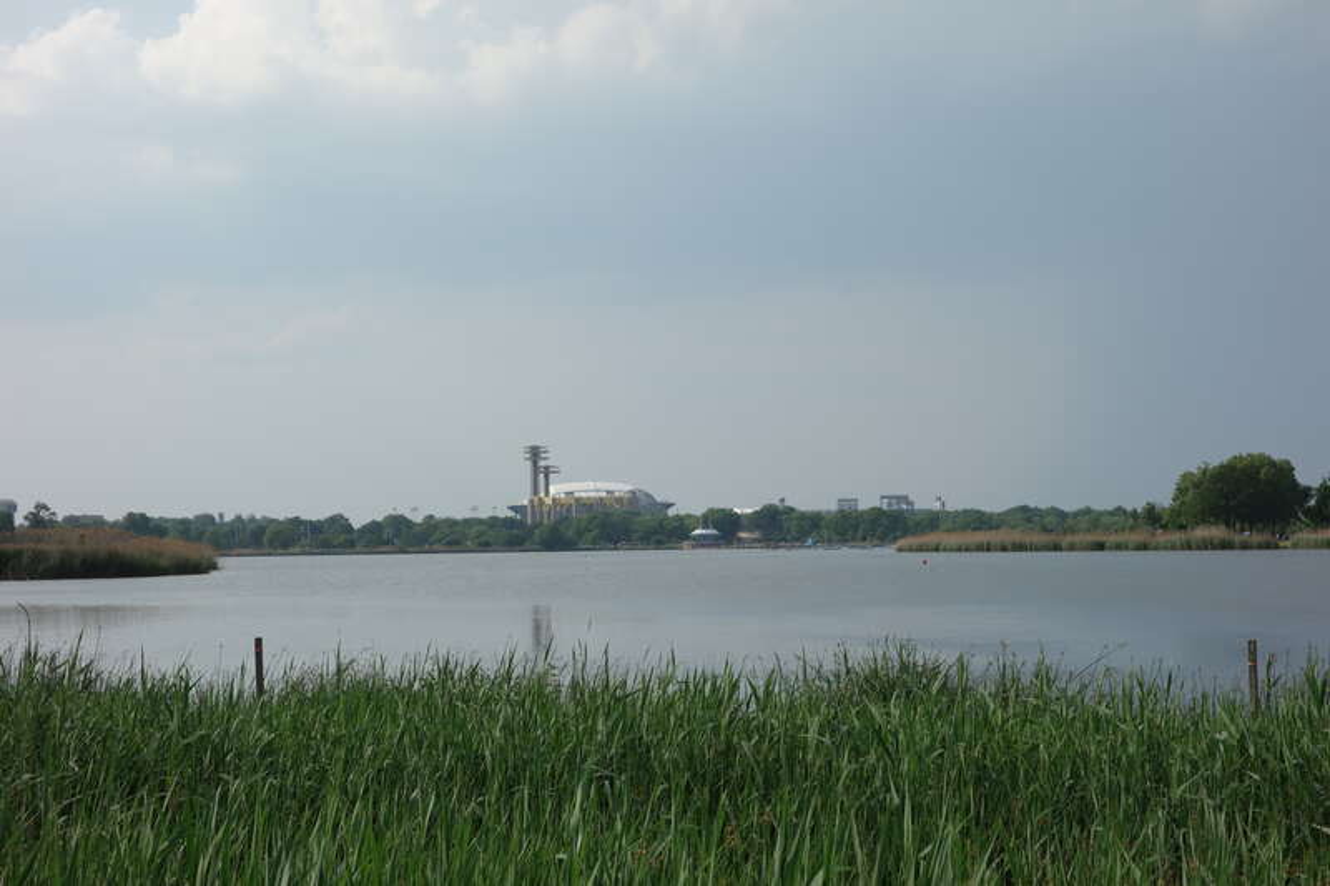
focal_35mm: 71
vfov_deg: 19.2
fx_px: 2622
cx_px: 665
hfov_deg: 28.5
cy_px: 443
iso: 125
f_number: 6.3
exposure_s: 1/800
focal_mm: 26.26
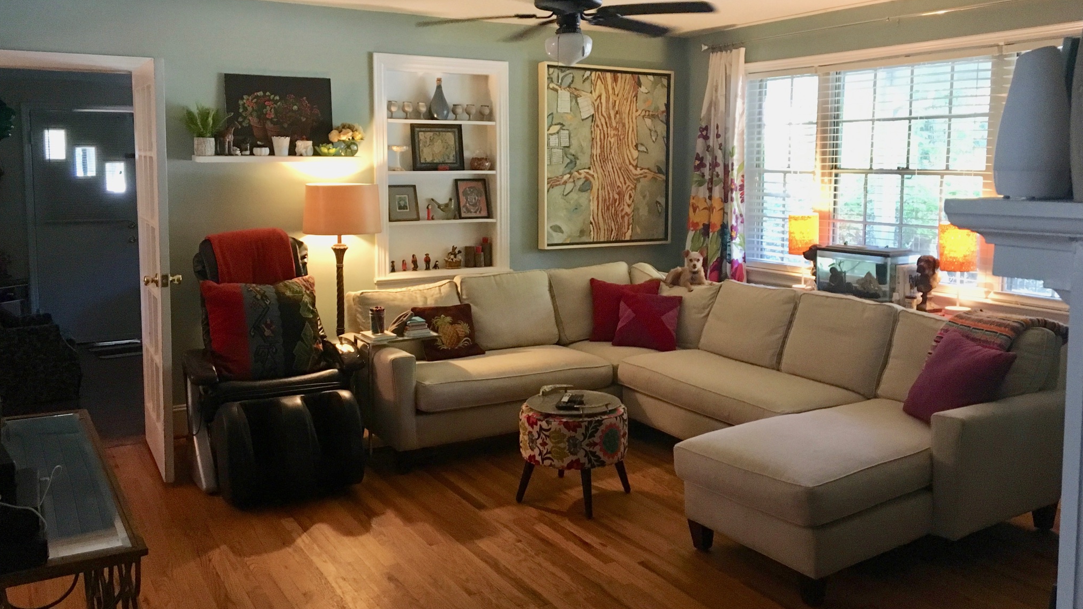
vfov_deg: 36.5
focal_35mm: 32
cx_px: 543
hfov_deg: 61.0
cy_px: 246
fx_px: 919
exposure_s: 1/30
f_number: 2.2
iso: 200
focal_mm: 4.15
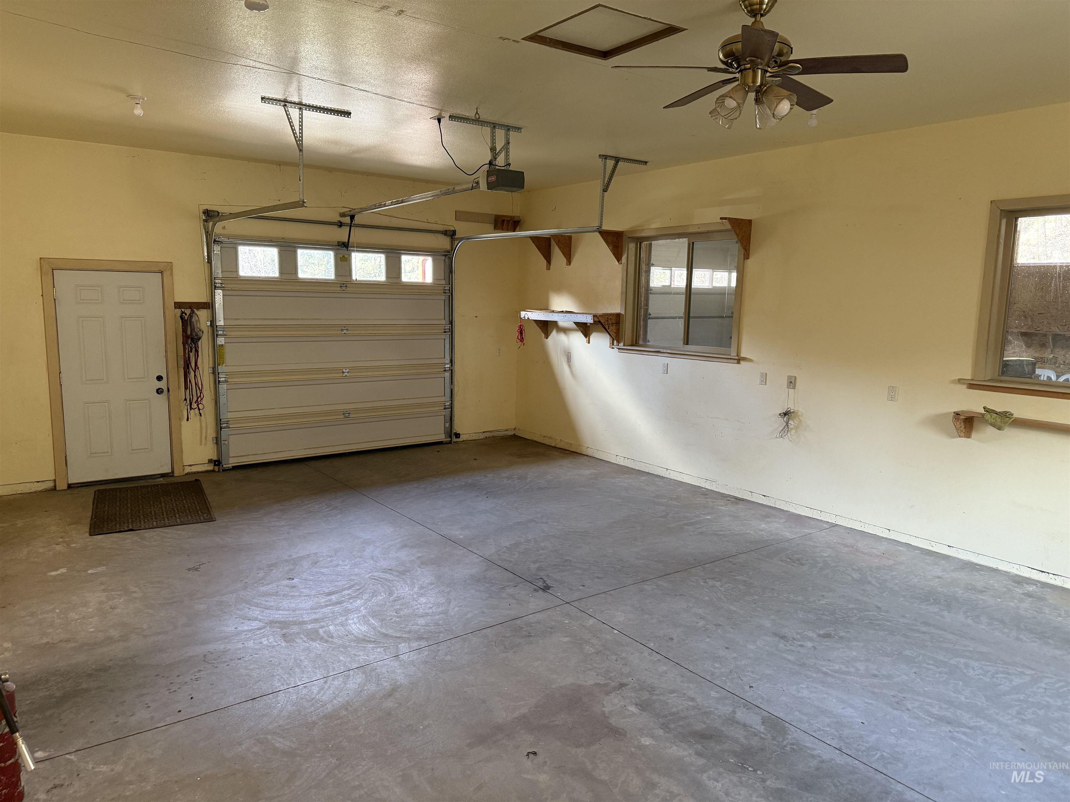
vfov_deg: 56.8
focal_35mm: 24
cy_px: 401
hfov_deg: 71.6
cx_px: 535
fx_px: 742
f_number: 1.78
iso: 250
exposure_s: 1/60
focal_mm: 6.76
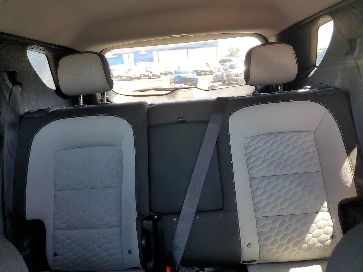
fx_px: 273
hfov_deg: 67.3
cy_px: 136
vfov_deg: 53.1
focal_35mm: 26
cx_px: 182
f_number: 1.5
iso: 83
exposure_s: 1/120
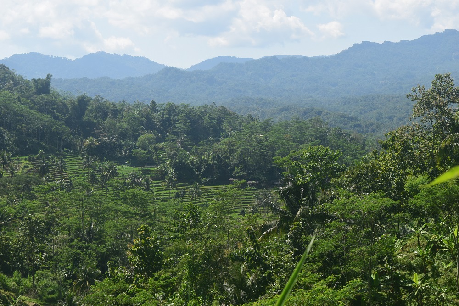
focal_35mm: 78
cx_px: 230
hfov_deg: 26.0
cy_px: 153
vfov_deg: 17.5
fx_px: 995
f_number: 11
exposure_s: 1/400
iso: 400
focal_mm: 52
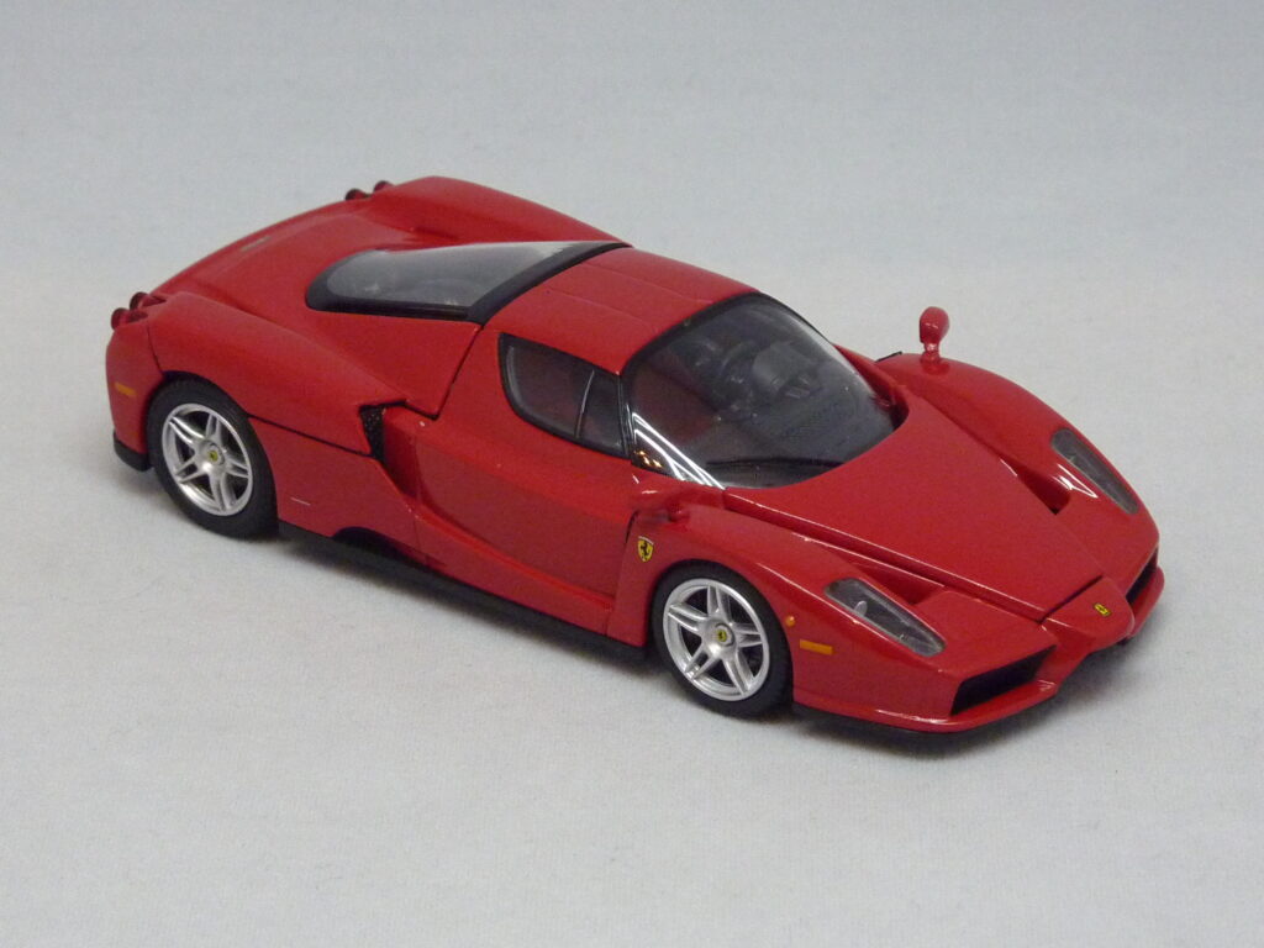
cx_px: 632
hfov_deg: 15.3
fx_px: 4710
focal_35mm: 129
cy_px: 474
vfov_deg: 11.5
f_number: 4.3
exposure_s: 1/40
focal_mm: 14.7
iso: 400
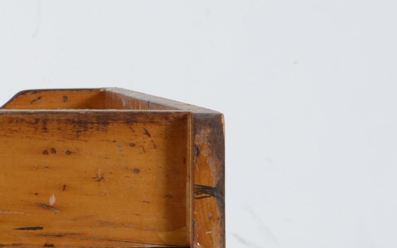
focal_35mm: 196
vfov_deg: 6.7
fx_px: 2119
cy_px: 231
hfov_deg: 10.5
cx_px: -70
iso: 100
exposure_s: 1/125
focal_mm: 35
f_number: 6.3
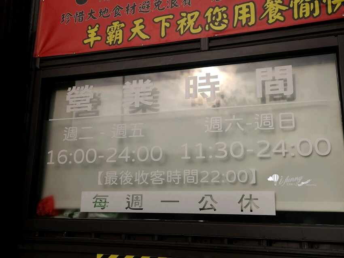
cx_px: 172
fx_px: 358
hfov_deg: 51.4
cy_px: 129
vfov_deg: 39.6
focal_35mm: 36
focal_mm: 5.58
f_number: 1.8
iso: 50
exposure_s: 1/3012
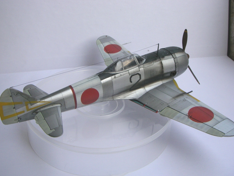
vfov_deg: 36.8
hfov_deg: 47.9
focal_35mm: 39
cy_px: 86
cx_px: 116
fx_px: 264
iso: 200
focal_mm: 6.3
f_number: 6.6
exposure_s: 1/200
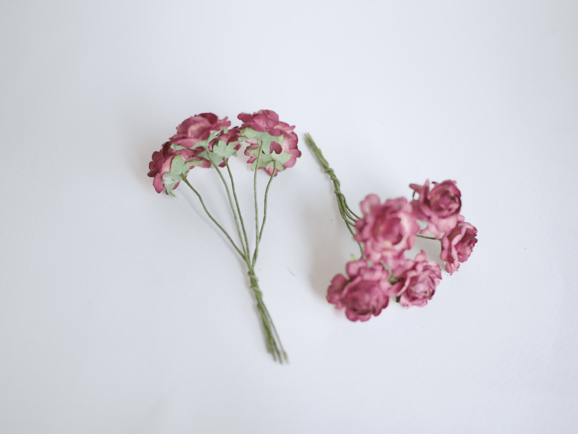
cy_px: 217
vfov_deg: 36.0
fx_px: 668
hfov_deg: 46.8
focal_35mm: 40
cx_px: 289
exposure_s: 1/60
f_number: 1.7
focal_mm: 20
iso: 250
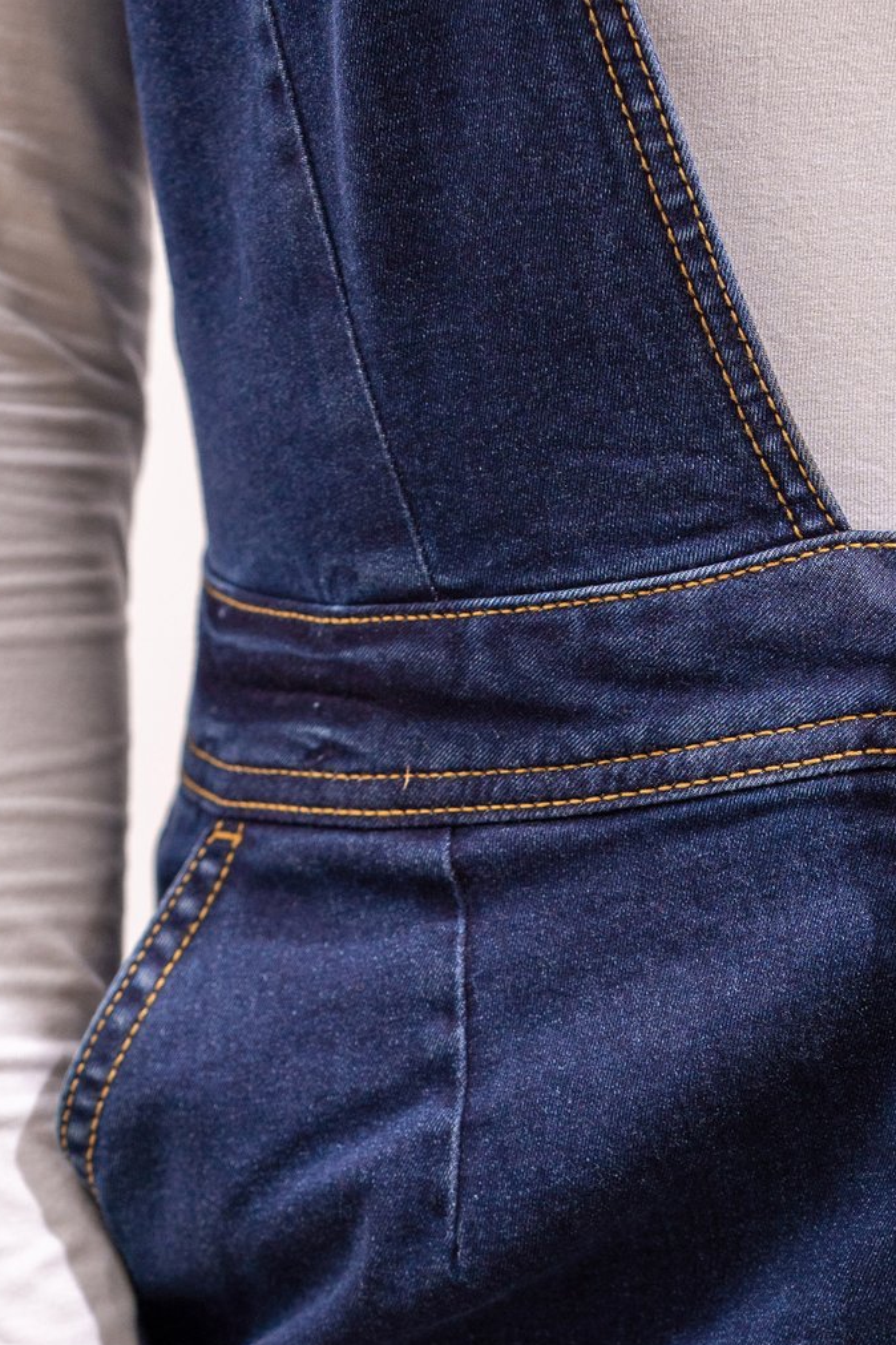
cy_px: 1364
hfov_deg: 6.4
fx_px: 7957
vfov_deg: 9.6
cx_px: 1085
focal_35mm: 213
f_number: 4
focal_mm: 85
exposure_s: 1/250
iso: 400
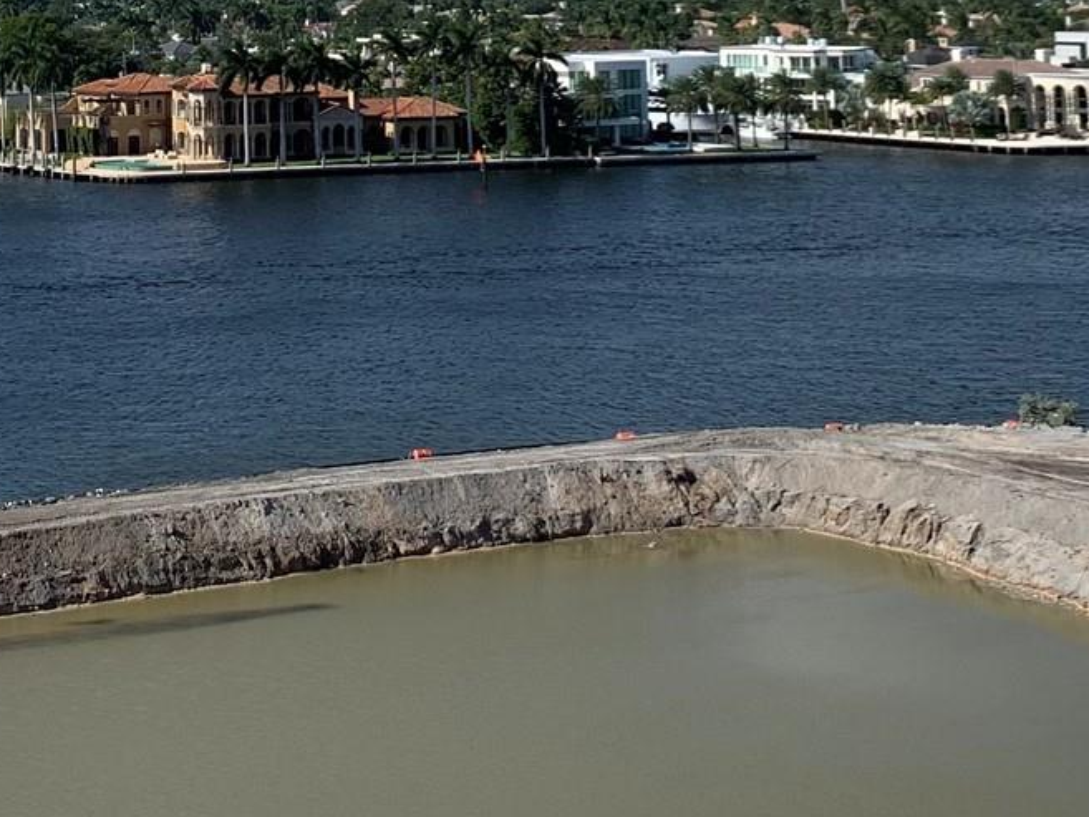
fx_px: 2549
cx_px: 346
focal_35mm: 81
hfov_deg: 24.0
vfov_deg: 17.1
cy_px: -242
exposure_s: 1/3289
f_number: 1.8
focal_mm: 4.25
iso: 25
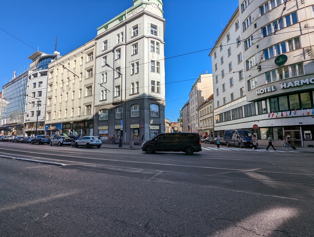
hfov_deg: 94.4
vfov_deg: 78.2
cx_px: 157
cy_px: 118
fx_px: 145
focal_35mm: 16
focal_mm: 2.35
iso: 42
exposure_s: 1/1859
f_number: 2.2
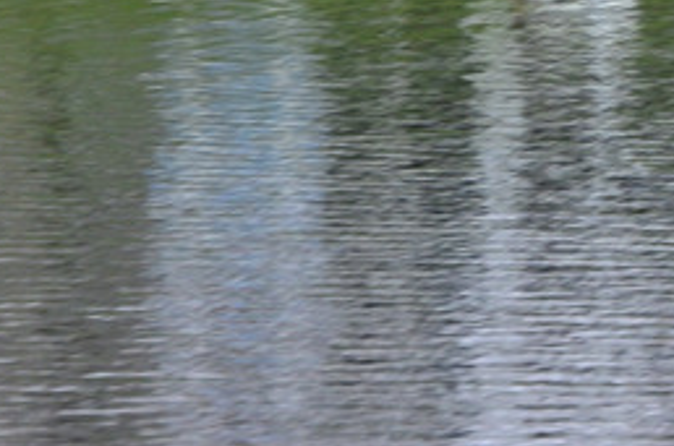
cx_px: 904
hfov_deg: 2.0
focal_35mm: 1012
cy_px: -87
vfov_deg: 1.4
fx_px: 18912
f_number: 6.3
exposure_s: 1/320
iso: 500
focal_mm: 170
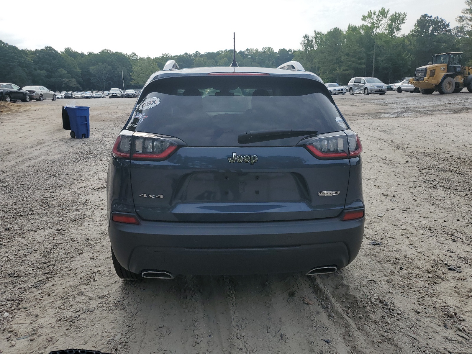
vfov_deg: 53.1
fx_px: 355
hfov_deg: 67.3
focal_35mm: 26
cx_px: 236
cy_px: 177
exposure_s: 1/3333
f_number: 1.5
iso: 50
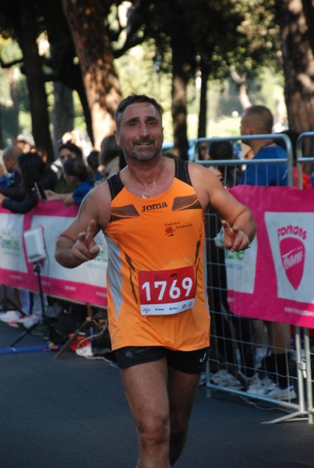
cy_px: 234
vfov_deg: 11.4
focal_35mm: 180
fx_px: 2343
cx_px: 157
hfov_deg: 7.7
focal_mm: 120
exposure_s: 1/320
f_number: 5.6
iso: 1000
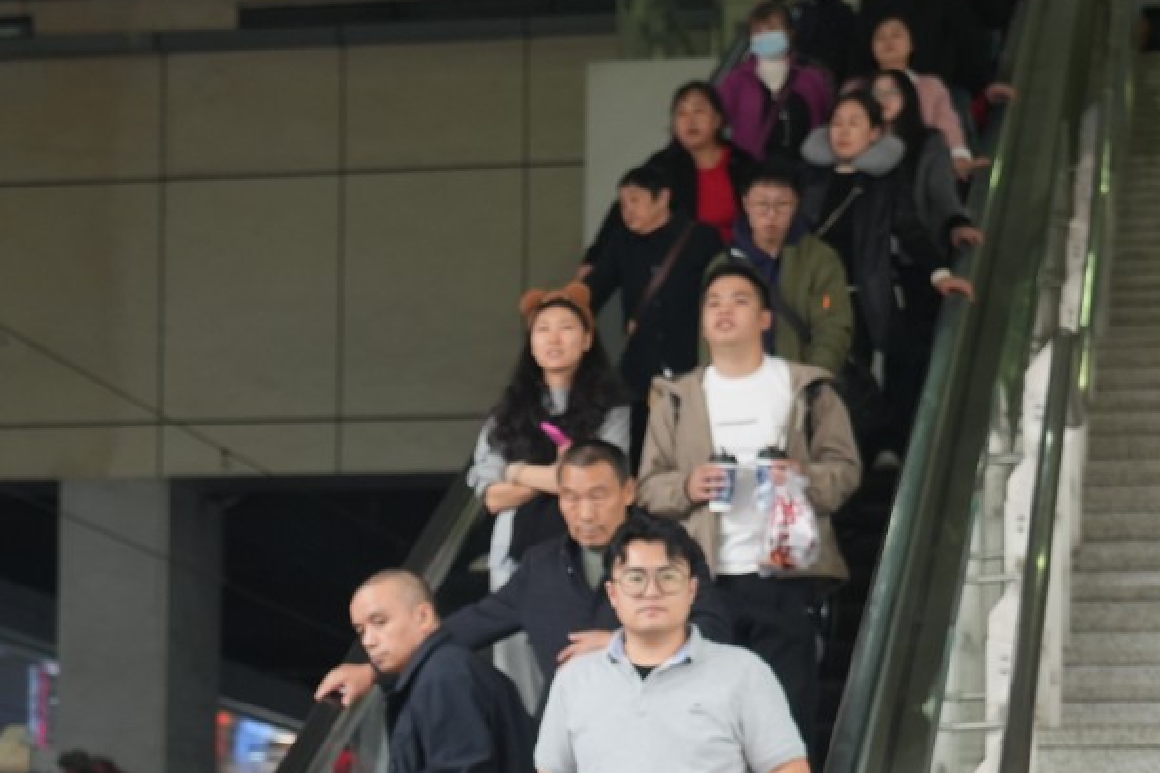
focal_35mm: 113
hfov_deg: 18.0
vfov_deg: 11.8
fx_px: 3641
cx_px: 290
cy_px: 956
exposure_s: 1/60
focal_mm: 43
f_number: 4
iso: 640
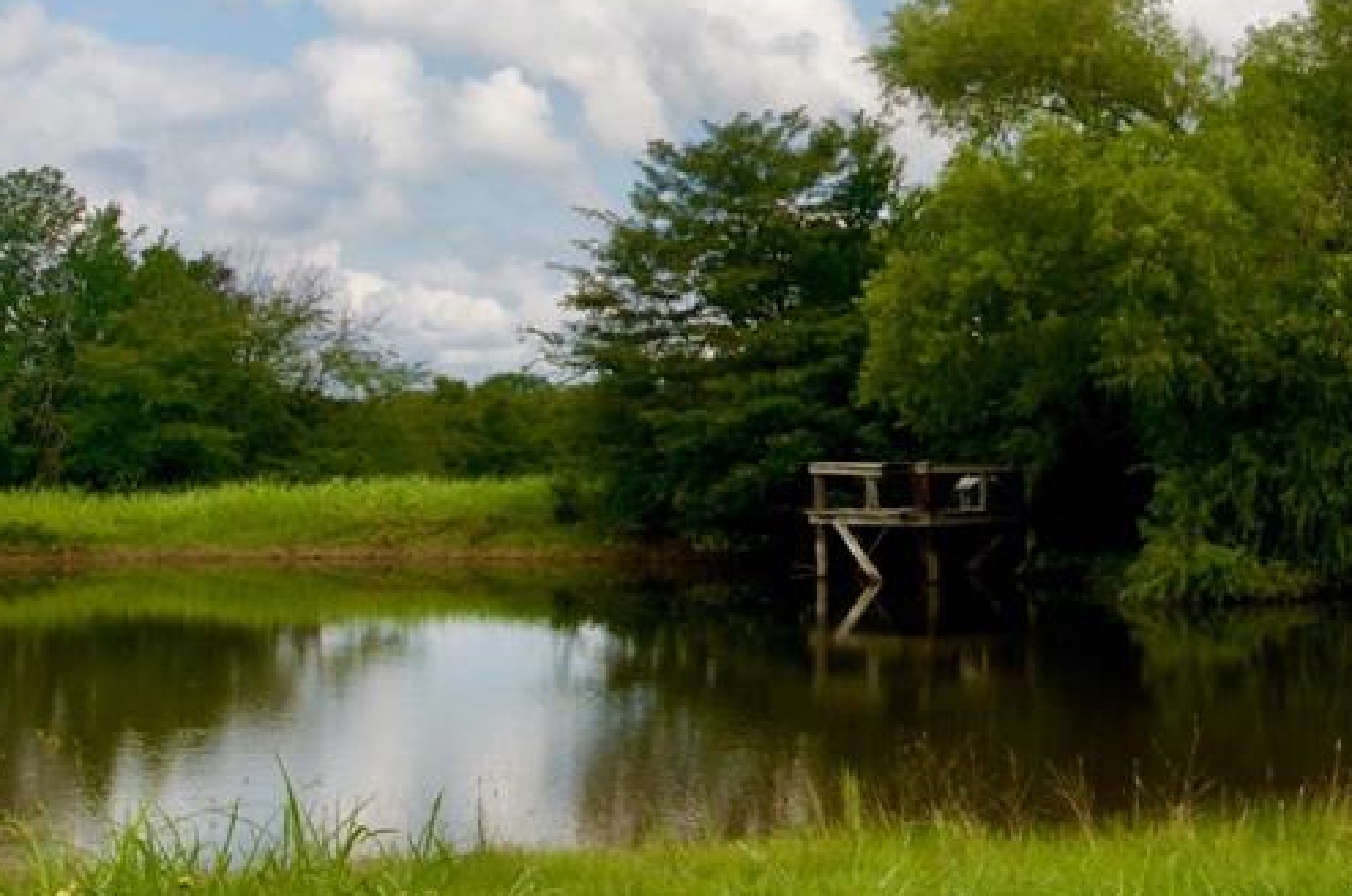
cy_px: 150
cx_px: 904
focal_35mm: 62
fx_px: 2324
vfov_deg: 21.5
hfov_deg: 32.2
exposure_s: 1/640
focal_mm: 20
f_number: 8
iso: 200
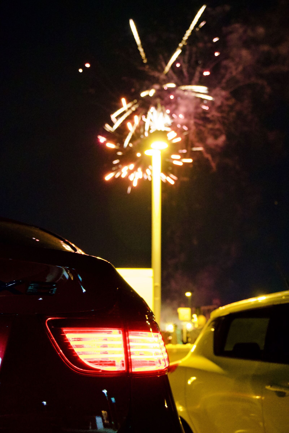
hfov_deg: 25.8
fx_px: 632
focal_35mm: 52
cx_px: 144
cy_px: 216
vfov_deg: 37.9
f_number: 5.6
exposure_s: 1/15
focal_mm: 35
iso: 6400
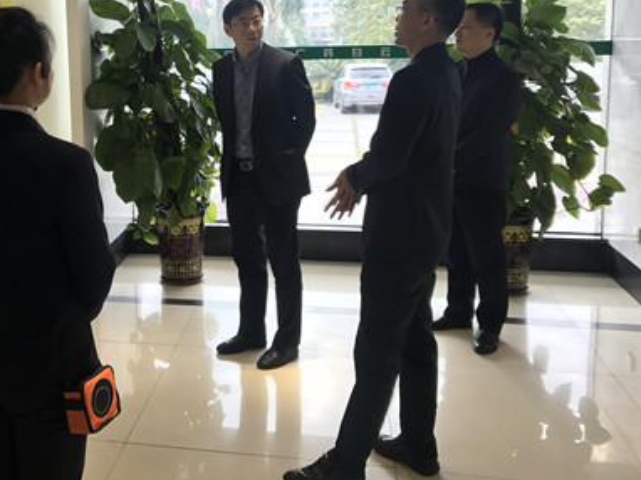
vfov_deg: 32.4
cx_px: 163
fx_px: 814
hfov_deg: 41.7
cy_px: 144
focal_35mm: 44
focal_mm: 3.99
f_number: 1.8
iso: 20
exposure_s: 1/107
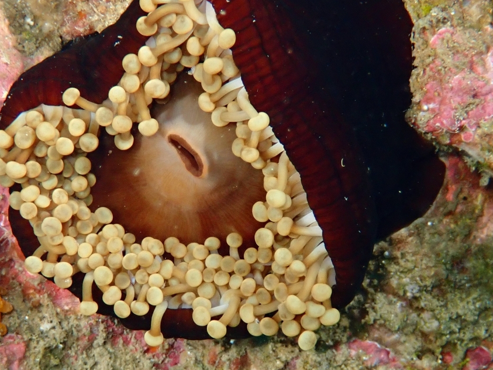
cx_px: 220
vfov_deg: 15.4
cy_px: 138
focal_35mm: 96
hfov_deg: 20.4
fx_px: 1367
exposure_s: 1/125
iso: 320
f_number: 5.6
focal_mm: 12.73
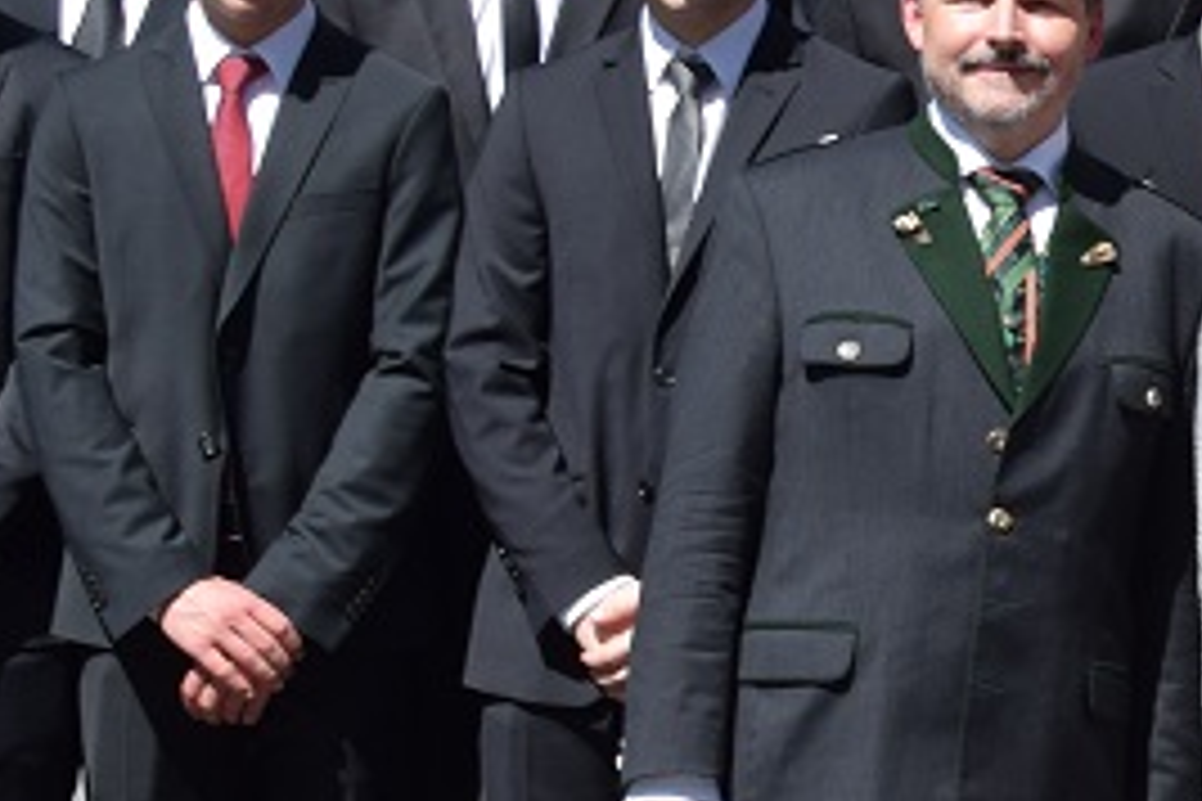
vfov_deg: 9.6
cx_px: 1373
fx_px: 4774
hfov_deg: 14.0
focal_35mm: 143
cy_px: 475
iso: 100
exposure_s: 1/200
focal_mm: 26
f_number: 8
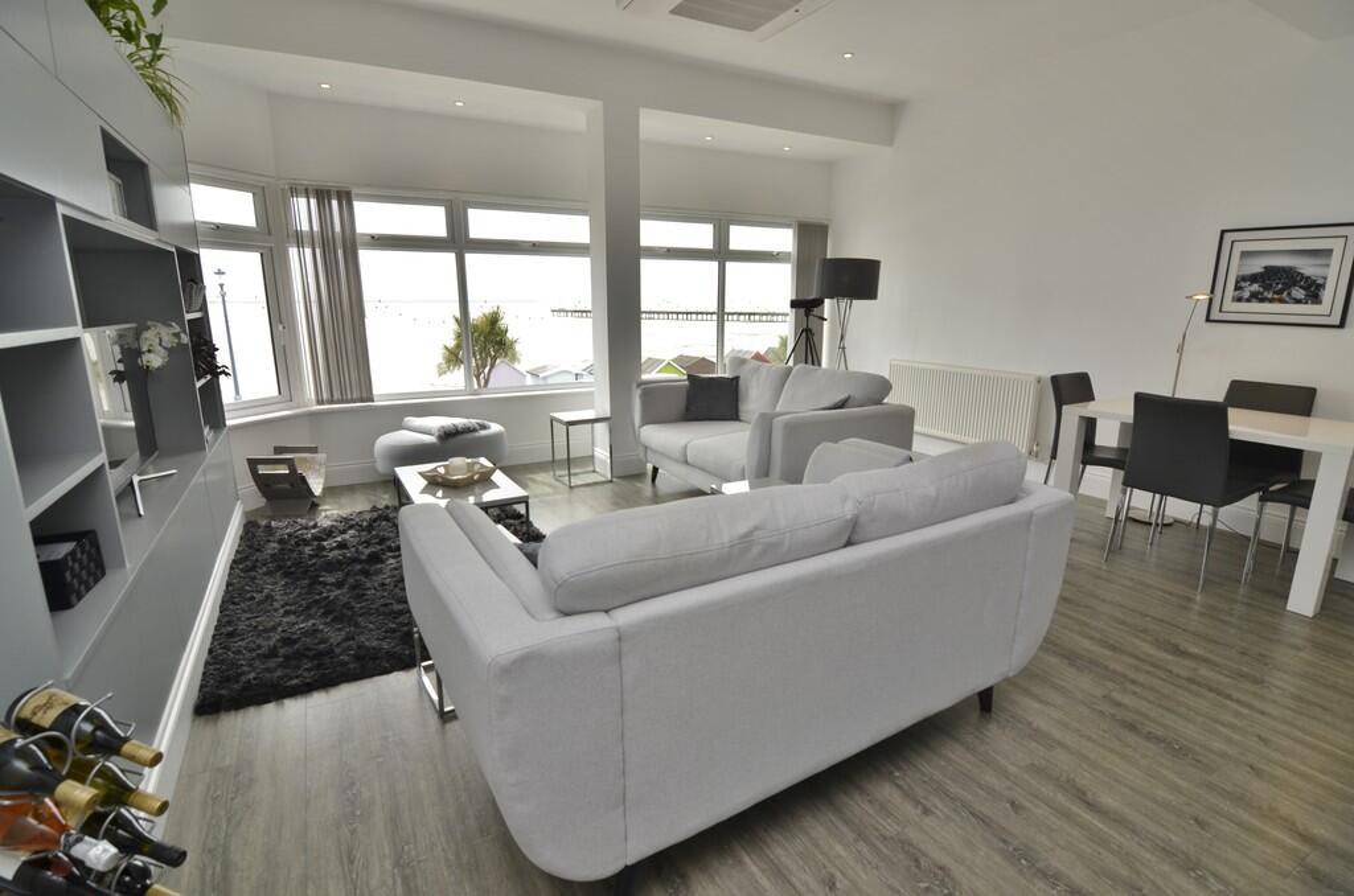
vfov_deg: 71.8
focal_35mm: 16
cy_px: 448
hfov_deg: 95.1
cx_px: 677
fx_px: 619
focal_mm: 11
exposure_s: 1/125
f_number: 5.6
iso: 160
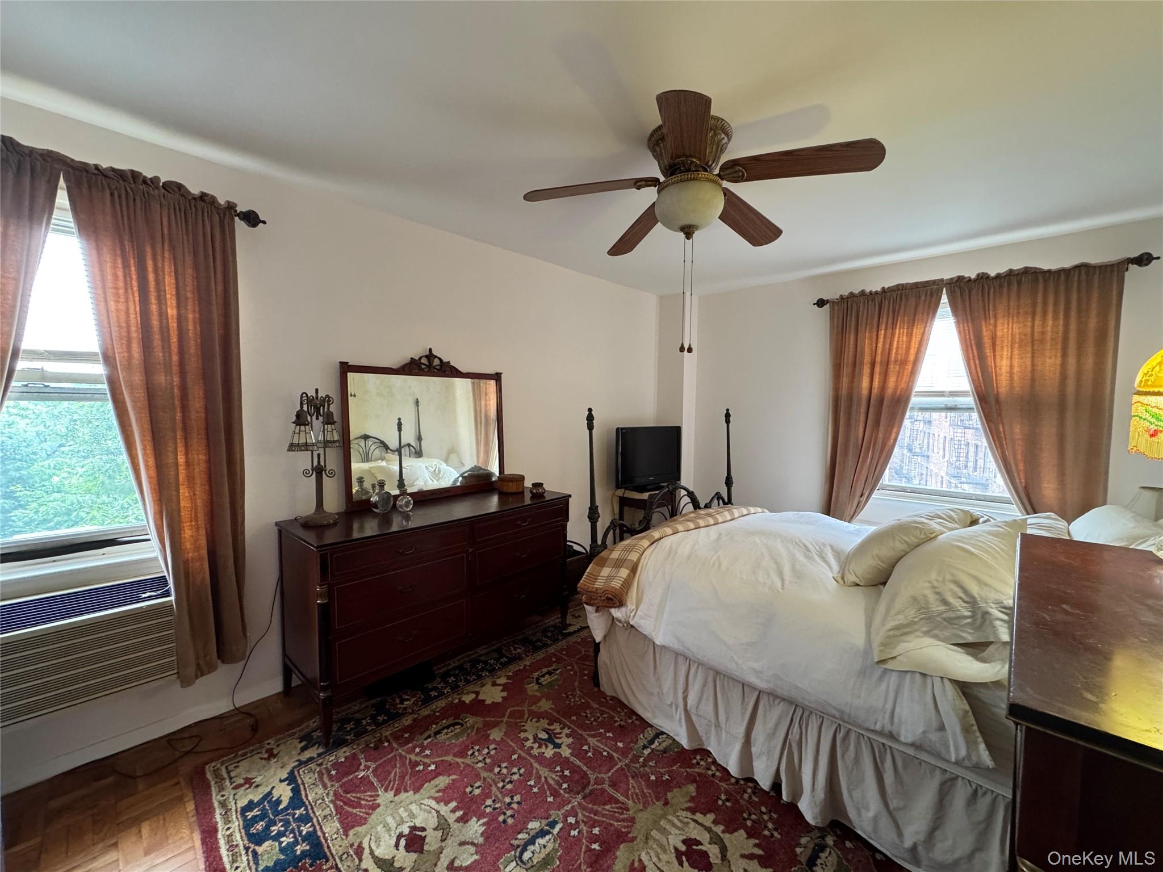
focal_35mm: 14
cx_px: 582
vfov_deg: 85.7
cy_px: 436
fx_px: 470
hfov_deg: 102.1
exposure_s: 1/60
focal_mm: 2.22
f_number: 2.2
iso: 320
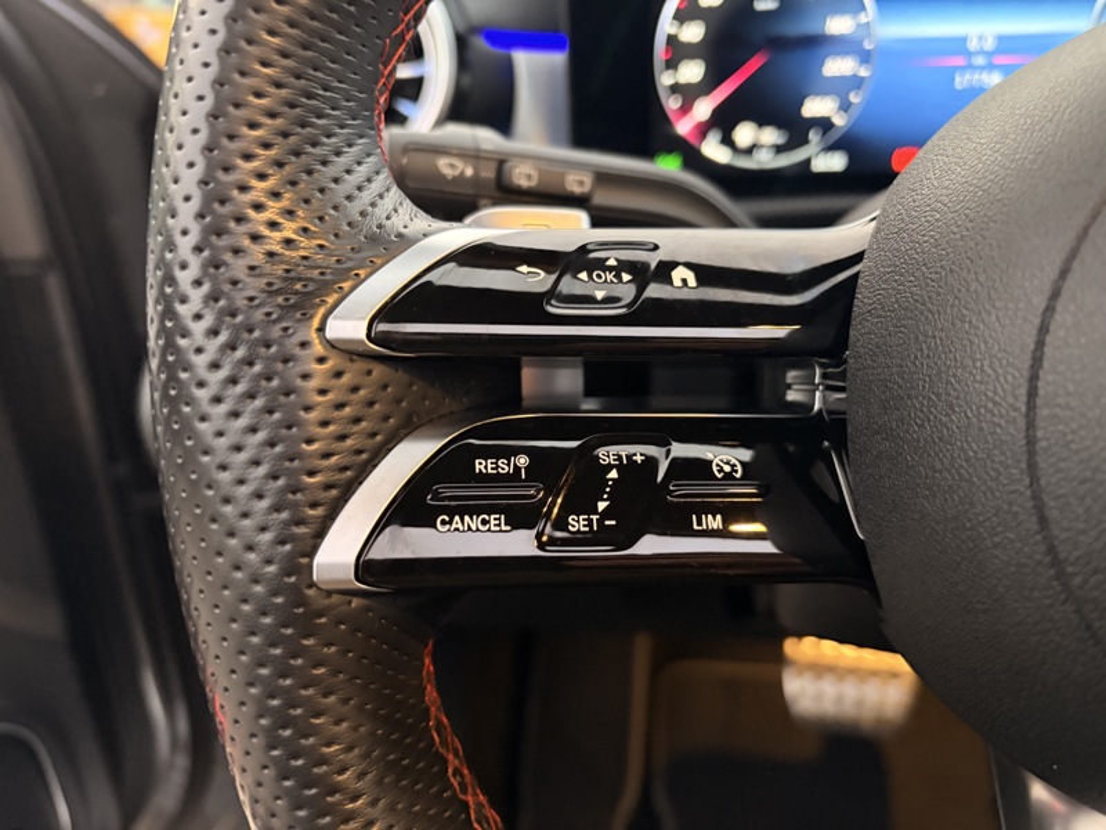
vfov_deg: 53.1
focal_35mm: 26
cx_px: 553
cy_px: 415
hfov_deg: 67.3
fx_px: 831
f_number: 1.6
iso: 640
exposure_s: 1/31
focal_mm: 5.96
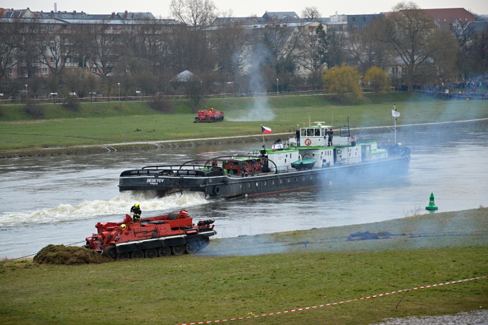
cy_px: 162
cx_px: 244
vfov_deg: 8.7
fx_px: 2133
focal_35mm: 158
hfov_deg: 13.1
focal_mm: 105
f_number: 5.6
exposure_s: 1/500
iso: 1000
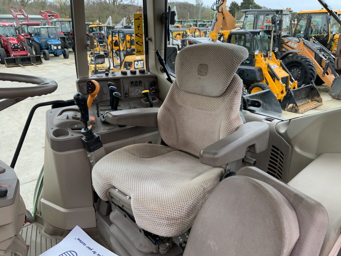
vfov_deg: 48.2
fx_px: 286
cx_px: 170
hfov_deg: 61.7
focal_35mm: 29
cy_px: 128
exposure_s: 1/122
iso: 16
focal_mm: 3
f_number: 1.8
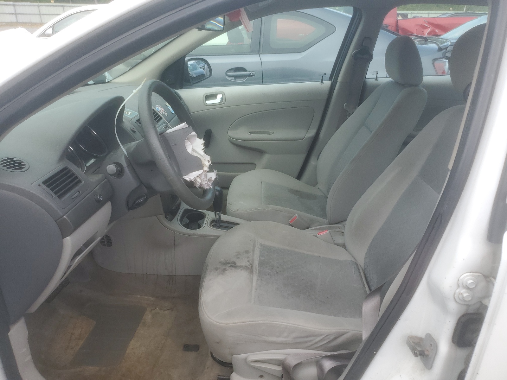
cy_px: 190
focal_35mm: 26
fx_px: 381
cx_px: 254
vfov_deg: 53.1
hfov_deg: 67.3
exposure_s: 1/769
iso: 50
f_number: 1.5
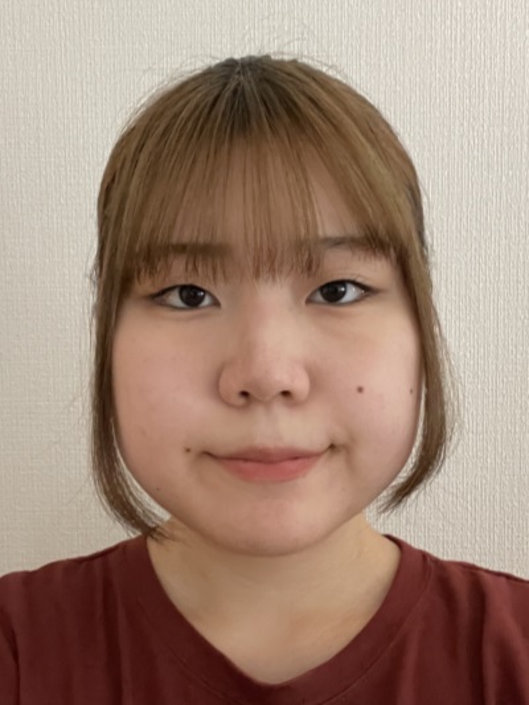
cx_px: 264
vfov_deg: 60.0
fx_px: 611
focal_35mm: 30
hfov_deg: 46.8
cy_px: 352
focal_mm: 2.71
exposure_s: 1/30
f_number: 2.2
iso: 640
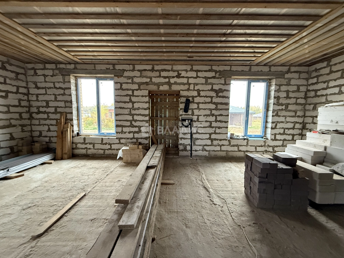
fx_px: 139
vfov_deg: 85.7
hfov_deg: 102.1
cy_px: 129
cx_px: 172
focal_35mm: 14
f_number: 2.2
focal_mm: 2.22
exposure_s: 1/60
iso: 640
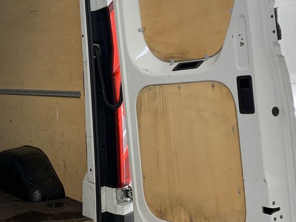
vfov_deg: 24.3
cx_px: 85
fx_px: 513
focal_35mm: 60
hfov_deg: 31.8
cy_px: 73
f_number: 1.8
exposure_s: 1/50
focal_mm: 4.25
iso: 50
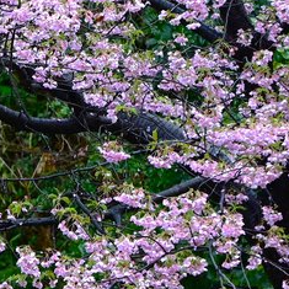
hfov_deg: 5.3
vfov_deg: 5.3
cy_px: 92
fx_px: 3136
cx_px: -59
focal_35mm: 332
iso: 640
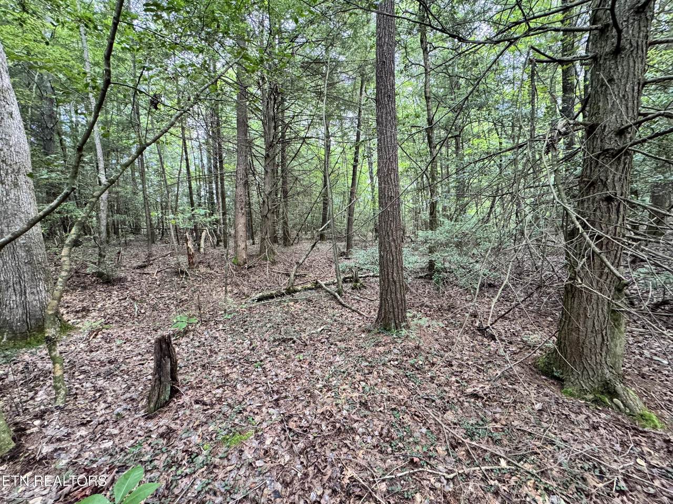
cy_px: 252
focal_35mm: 14
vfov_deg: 85.7
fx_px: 272
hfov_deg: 102.1
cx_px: 336
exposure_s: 1/99
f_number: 2.2
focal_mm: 2.22
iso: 250
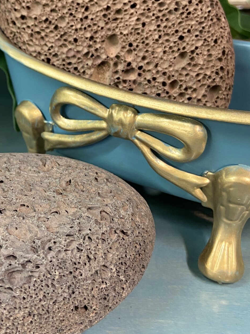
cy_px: 137
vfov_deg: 36.1
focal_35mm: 53
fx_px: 510
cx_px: 15
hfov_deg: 26.4
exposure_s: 1/60
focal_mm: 4.25
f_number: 1.8
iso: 320
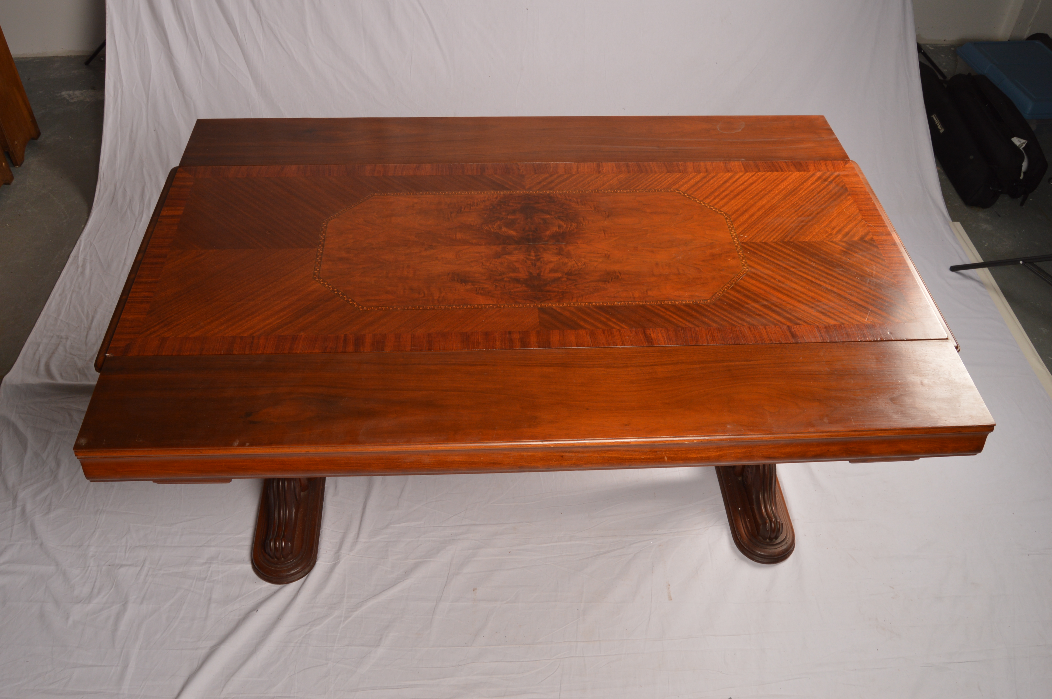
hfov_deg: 62.0
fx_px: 876
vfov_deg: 43.5
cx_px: 526
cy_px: 350
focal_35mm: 30
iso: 200
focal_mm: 20
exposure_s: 1/125
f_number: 10
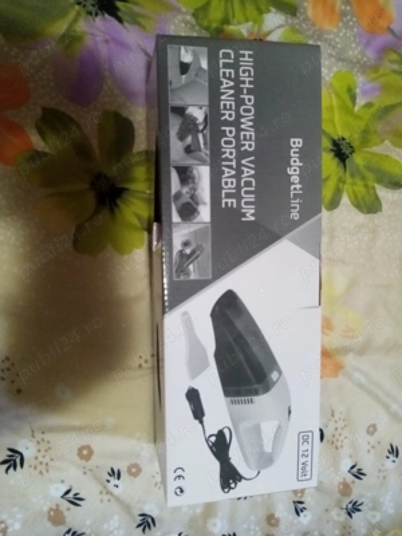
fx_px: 403
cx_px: 201
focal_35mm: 26
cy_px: 268
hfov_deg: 53.1
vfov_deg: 67.3
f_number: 1.8
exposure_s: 1/25
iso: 678
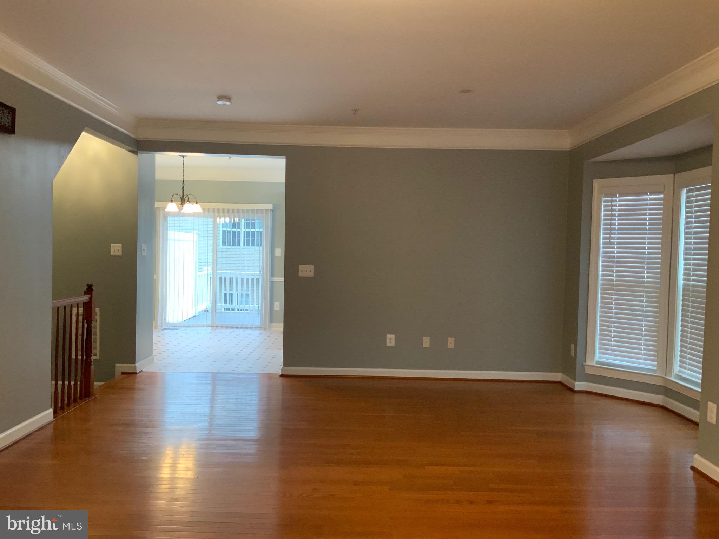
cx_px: 360
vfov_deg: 48.2
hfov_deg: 61.7
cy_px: 270
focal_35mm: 29
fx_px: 602
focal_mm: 3
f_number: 1.8
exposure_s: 1/60
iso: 160
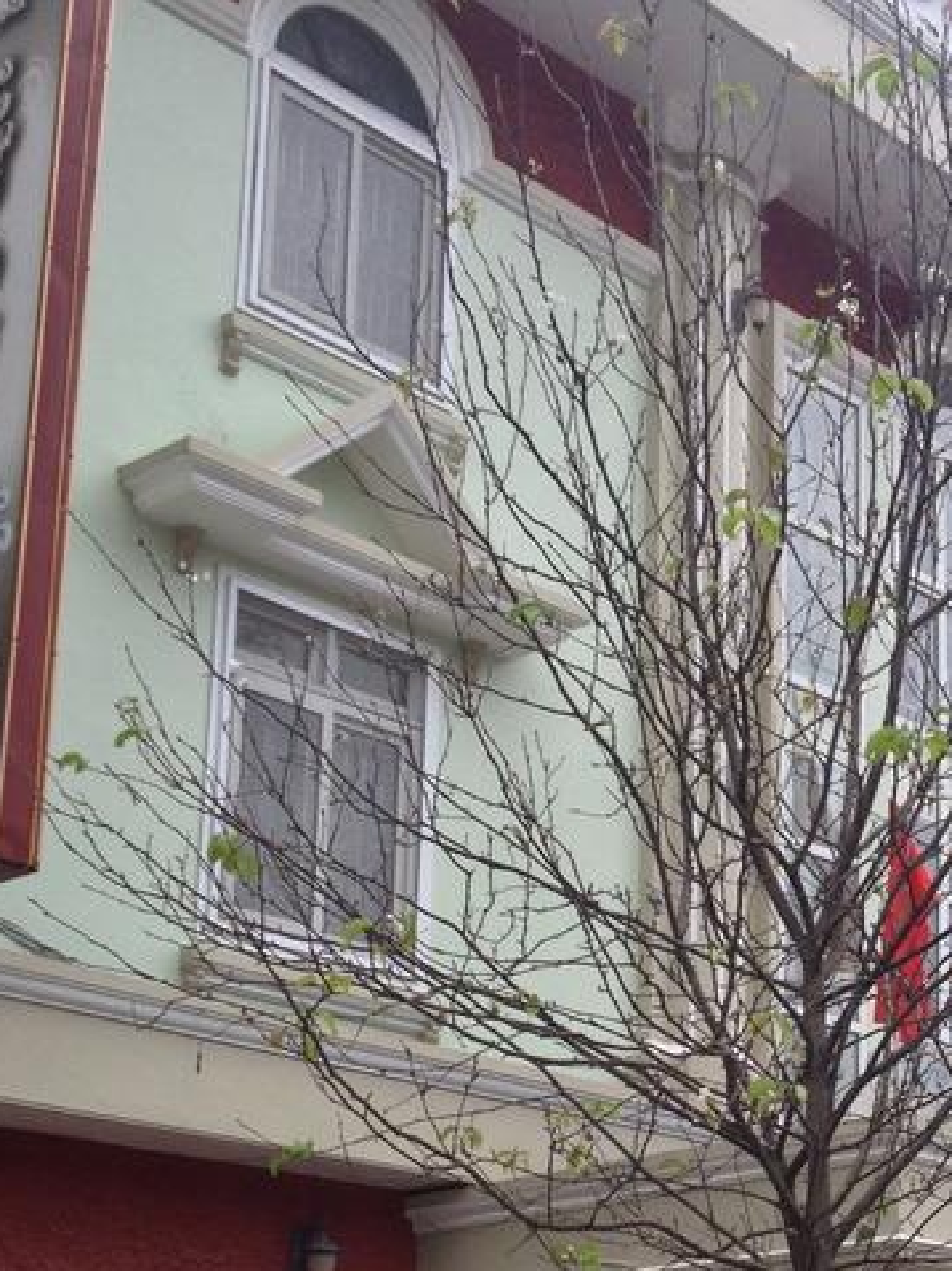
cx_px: 920
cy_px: 1018
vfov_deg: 25.5
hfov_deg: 19.1
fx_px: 2753
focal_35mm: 75
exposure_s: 1/276
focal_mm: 4.28
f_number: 2.4
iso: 50
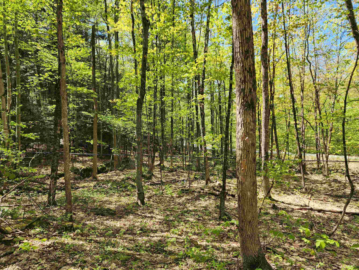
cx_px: 180
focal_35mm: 23
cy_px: 135
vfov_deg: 58.9
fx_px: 239
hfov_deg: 73.9
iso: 12
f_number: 1.8
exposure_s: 1/221
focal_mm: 6.4
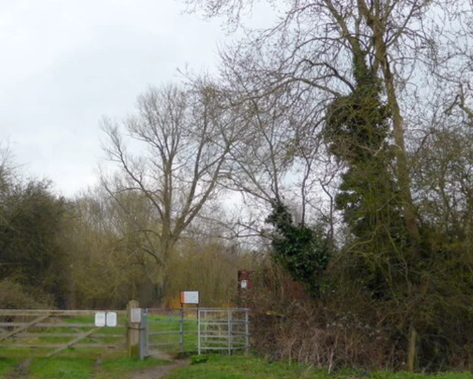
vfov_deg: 31.4
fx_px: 672
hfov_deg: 37.4
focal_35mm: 48
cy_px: 163
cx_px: 93
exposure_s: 1/320
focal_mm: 4.3
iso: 100
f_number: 3.3
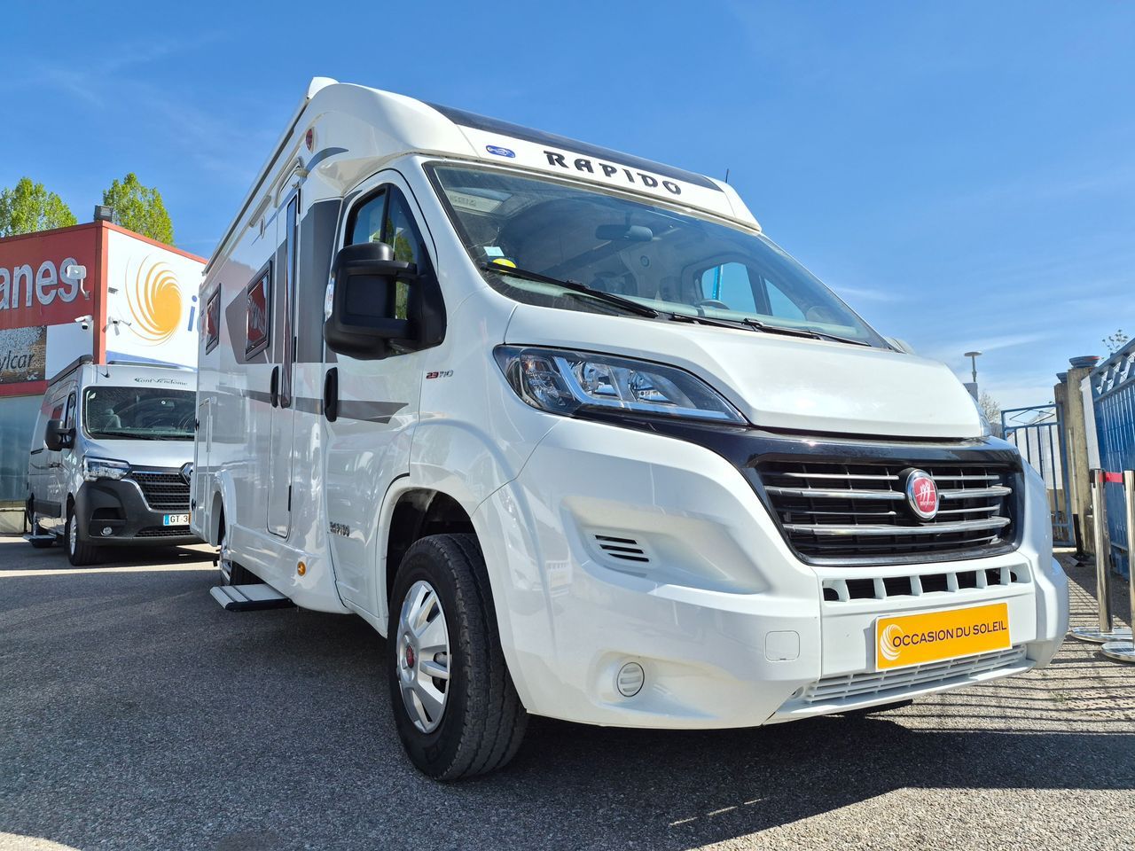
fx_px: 754
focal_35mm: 23
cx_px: 568
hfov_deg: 73.9
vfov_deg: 58.9
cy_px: 426
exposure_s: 1/7088
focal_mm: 5.4
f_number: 1.8
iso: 80
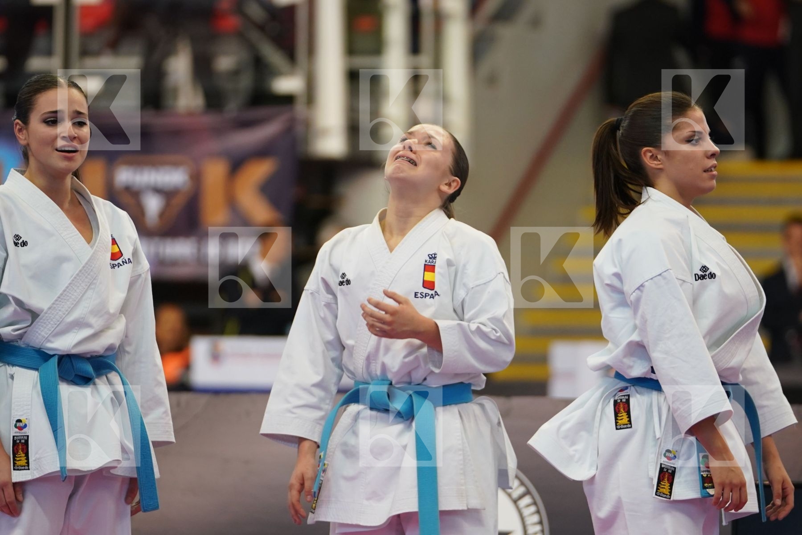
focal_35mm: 246
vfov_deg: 5.6
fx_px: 5480
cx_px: 401
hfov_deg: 8.4
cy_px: 268
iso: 1600
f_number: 2.8
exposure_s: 1/500
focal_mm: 164
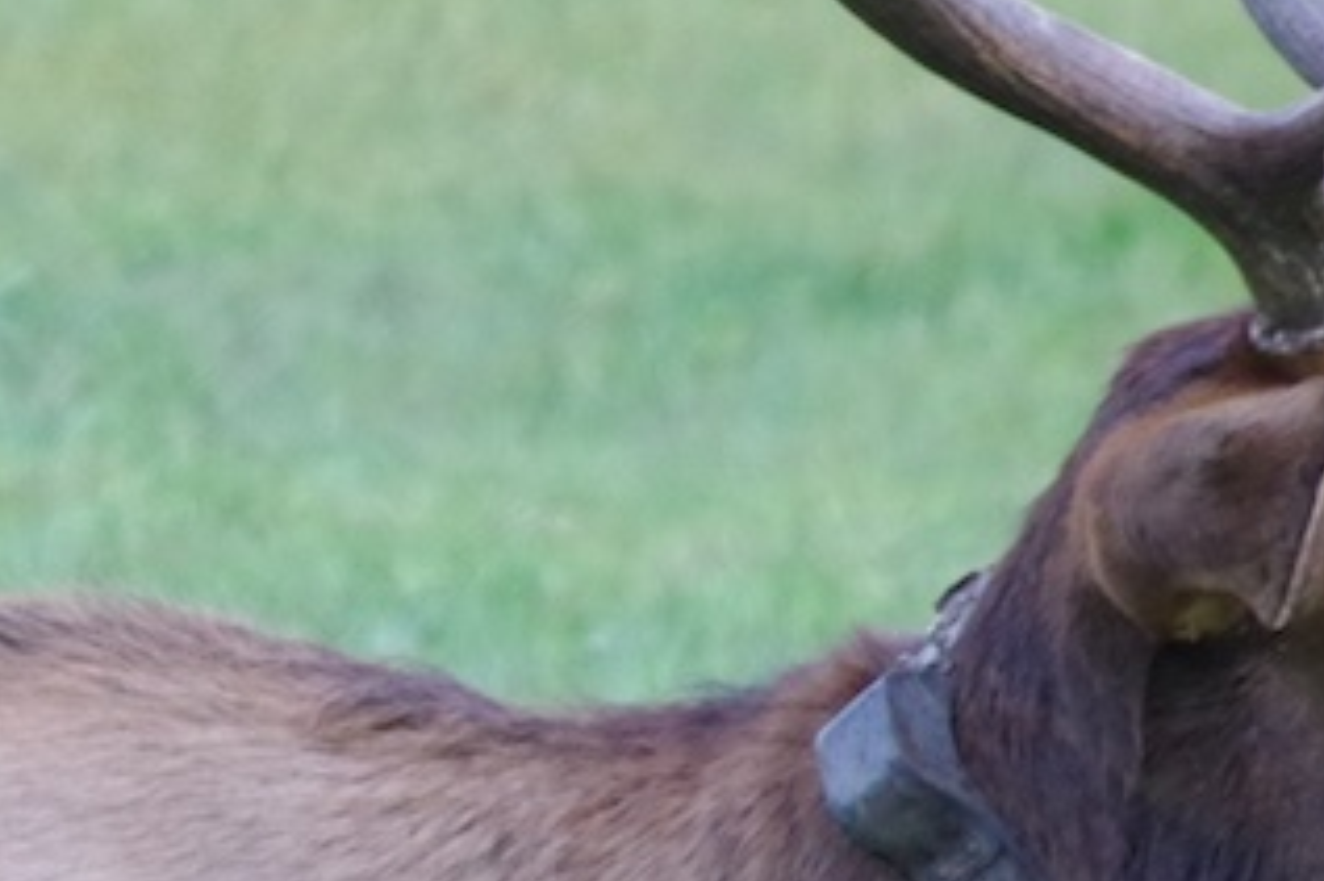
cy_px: 263
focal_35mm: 2193
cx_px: 121
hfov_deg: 0.9
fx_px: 80608
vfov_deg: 0.6
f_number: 8
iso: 3200
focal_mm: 322
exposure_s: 1/400
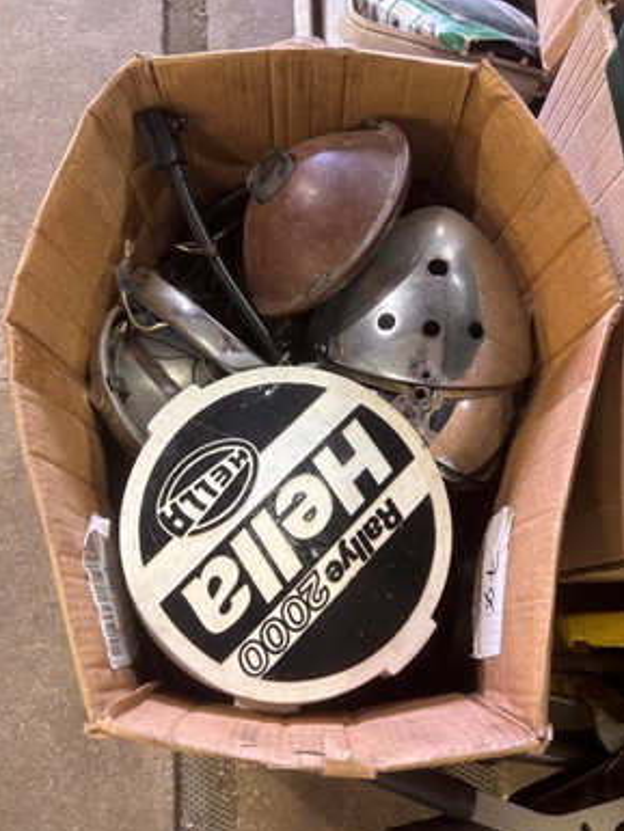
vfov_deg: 65.3
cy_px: 430
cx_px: 304
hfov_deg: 51.4
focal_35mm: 27
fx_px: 649
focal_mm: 5.96
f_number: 1.6
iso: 160
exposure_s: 1/50
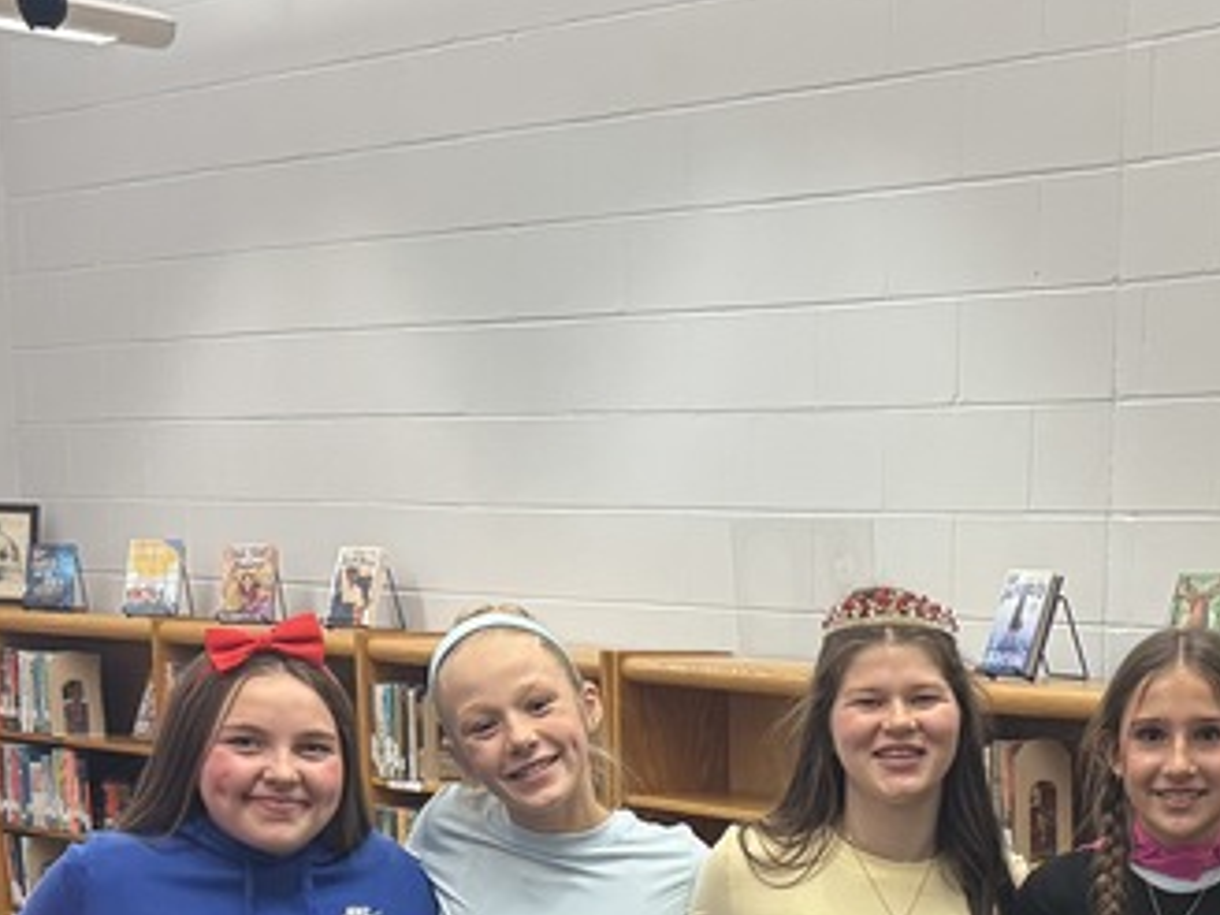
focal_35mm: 75
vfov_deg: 18.4
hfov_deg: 25.4
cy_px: 1164
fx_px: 2643
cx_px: 1023
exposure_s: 1/60
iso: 250
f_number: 1.78
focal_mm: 6.76
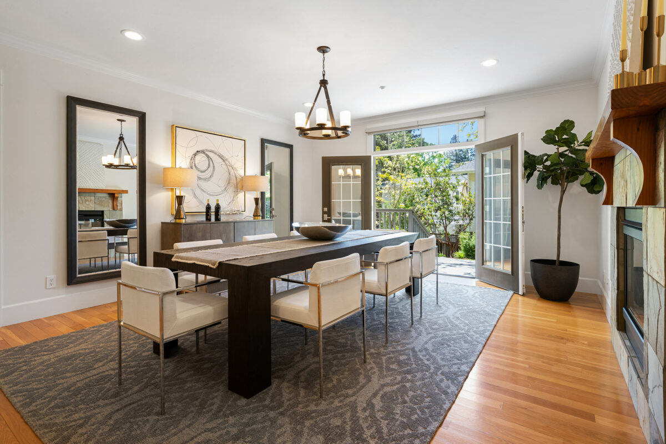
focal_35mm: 17
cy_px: 222
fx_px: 314
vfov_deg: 70.4
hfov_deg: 93.3
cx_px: 333
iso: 250
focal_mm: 17
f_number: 9
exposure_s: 1/8
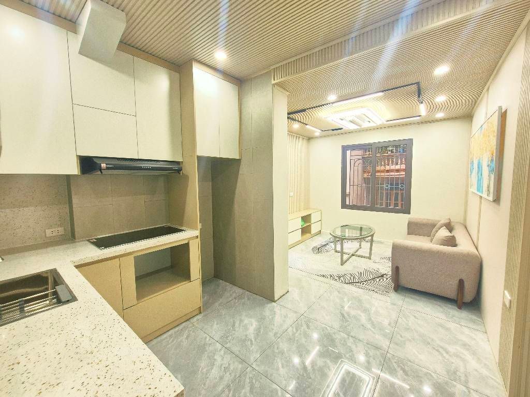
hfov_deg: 106.2
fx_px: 199
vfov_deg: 89.9
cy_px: 198
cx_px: 265
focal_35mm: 13
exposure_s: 1/50
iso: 250
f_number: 2.2
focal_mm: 2.2
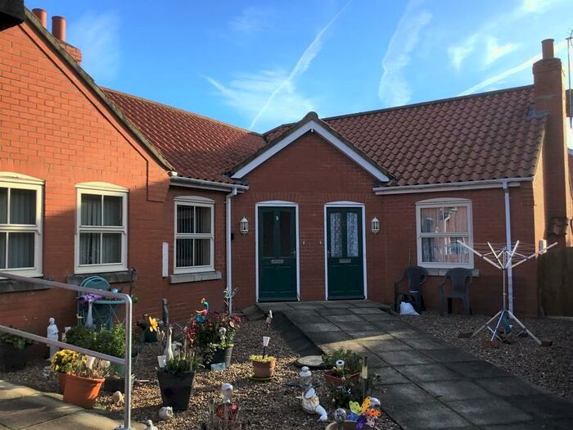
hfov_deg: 58.4
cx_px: 286
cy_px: 215
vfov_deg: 45.4
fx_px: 513
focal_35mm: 31
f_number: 2.4
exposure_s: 1/604
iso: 25
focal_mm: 3.3
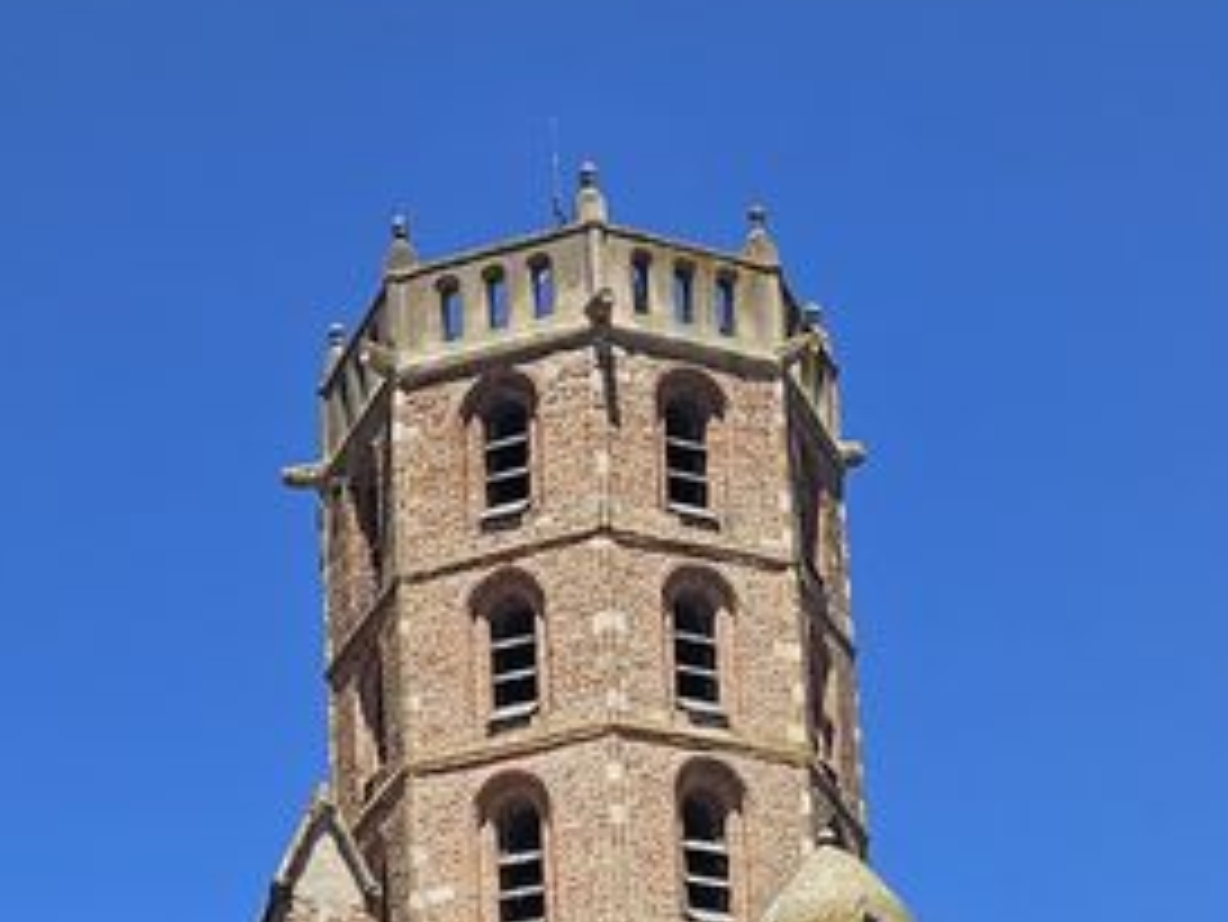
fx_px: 3585
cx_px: 454
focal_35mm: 101
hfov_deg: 19.4
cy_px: 1673
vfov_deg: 13.2
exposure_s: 1/2105
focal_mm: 5.4
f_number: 1.8
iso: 25
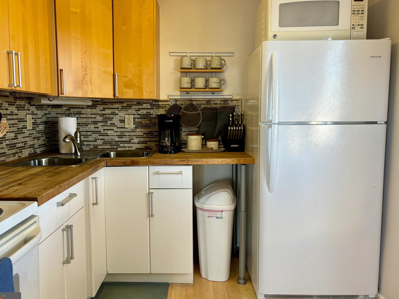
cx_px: 189
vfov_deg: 48.2
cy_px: 143
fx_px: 334
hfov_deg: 61.6
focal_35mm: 29
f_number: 1.6
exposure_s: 1/120
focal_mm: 5.96
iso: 100
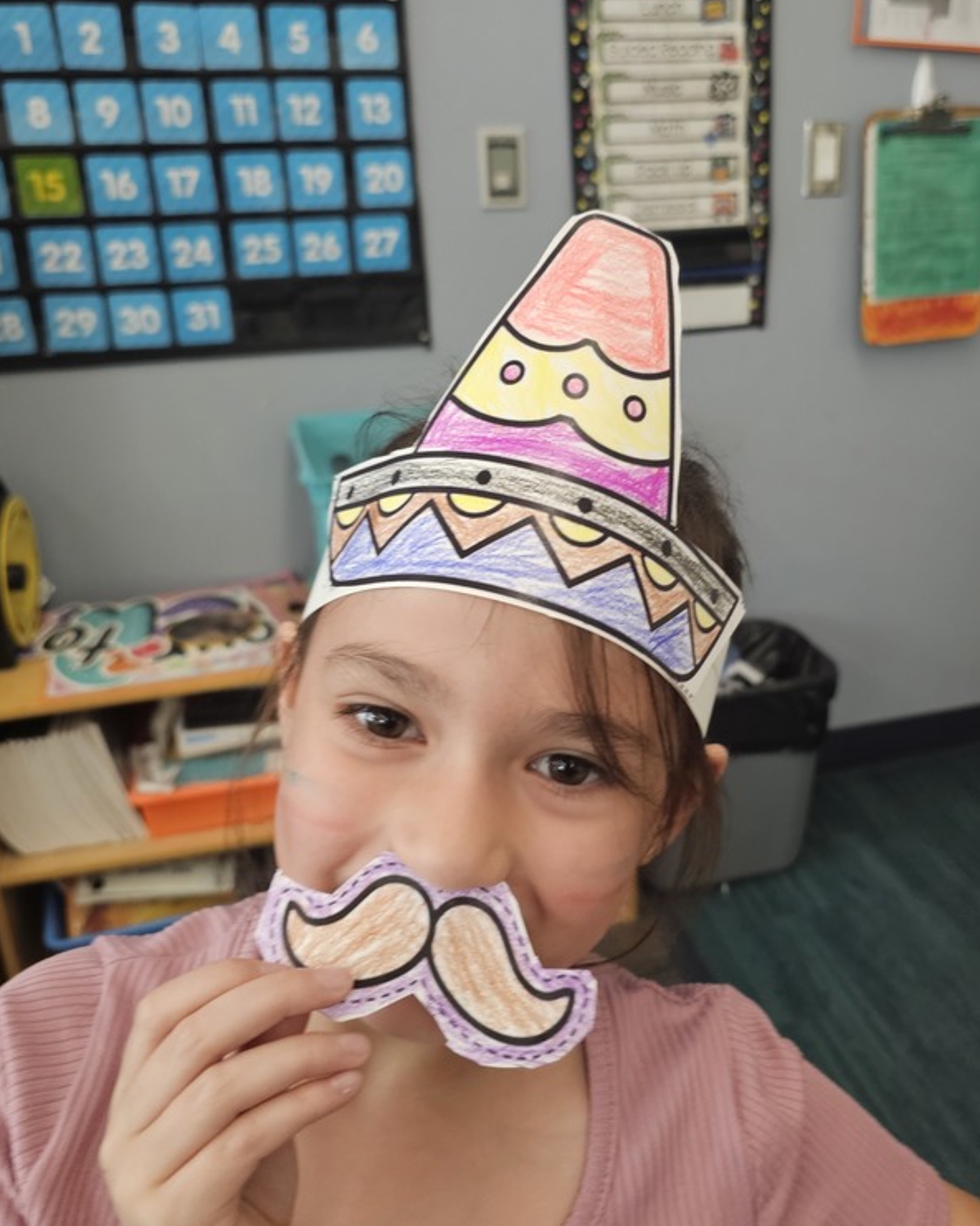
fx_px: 1125
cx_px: 588
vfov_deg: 57.1
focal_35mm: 31
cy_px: 560
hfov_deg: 46.8
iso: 400
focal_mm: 6.3
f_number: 1.7
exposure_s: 1/92
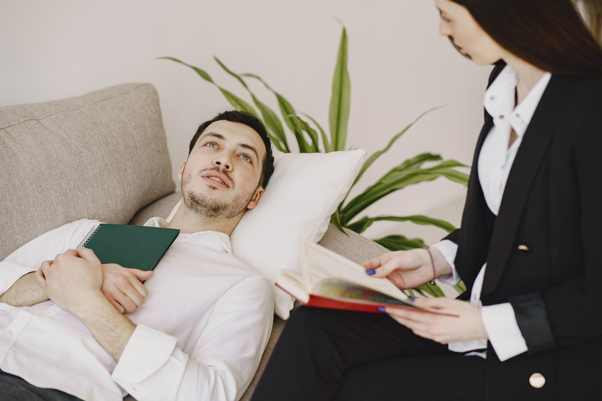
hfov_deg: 23.9
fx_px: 1421
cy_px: 200
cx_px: 301
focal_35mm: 85
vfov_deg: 16.1
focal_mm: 85
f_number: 2.5
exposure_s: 1/640
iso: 500
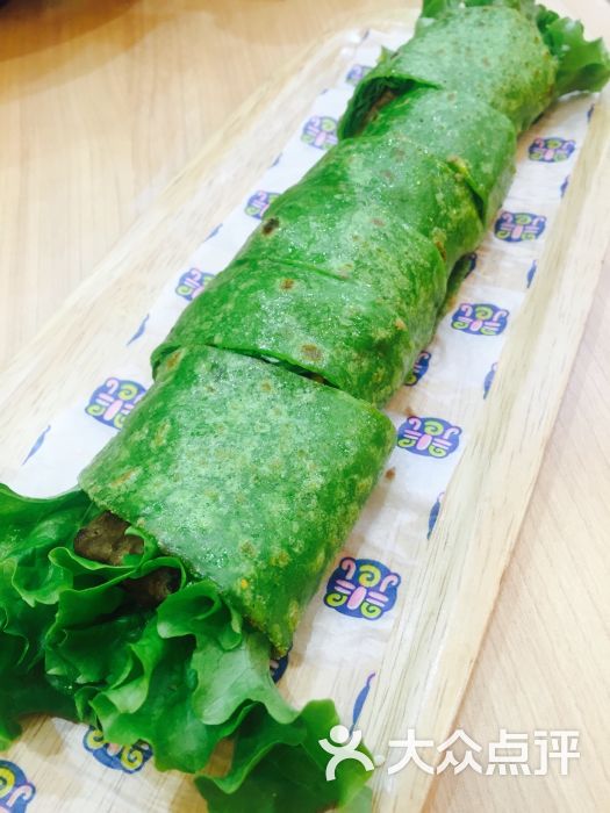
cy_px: 406
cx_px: 305
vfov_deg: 61.7
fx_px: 681
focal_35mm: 29
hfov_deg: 48.2
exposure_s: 1/33
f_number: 2.2
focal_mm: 4.15
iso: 100
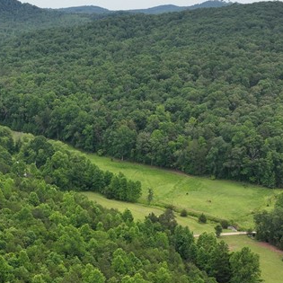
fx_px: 638
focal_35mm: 69
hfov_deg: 24.0
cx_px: 6
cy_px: 265
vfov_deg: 24.2
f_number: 2.8
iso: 120
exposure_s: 1/160
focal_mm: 12.29
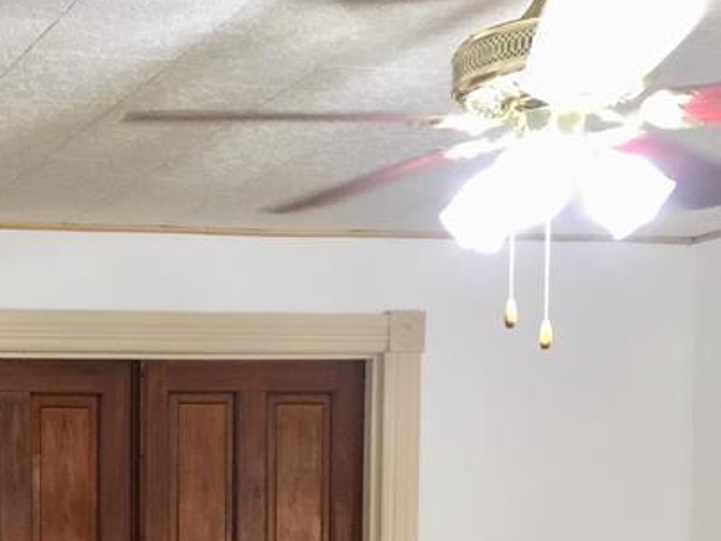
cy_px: 651
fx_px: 1542
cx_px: -85
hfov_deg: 24.4
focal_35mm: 74
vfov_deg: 18.8
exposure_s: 1/30
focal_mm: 4.15
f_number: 2.2
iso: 100
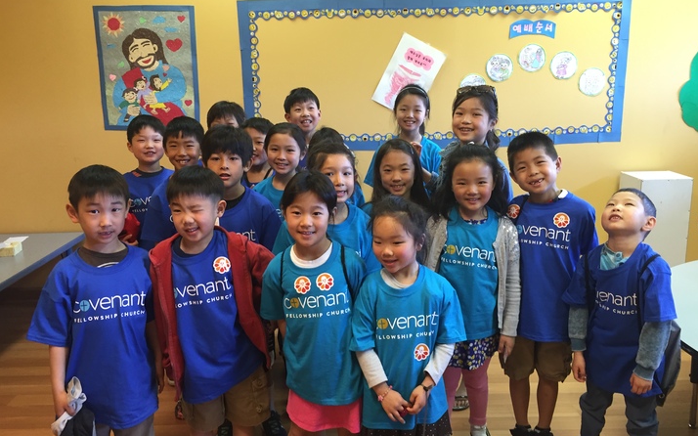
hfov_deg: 61.2
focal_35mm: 31
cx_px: 351
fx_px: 590
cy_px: 208
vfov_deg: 40.6
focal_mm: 4.15
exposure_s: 1/30
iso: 100
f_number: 2.2
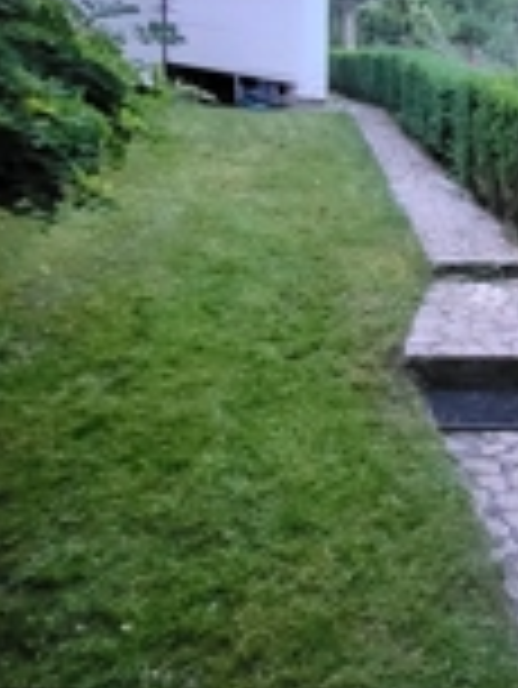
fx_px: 677
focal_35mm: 34
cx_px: 667
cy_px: 256
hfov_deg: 32.2
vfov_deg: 53.3
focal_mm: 1.74
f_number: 2.2
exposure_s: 1/25.1
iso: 640
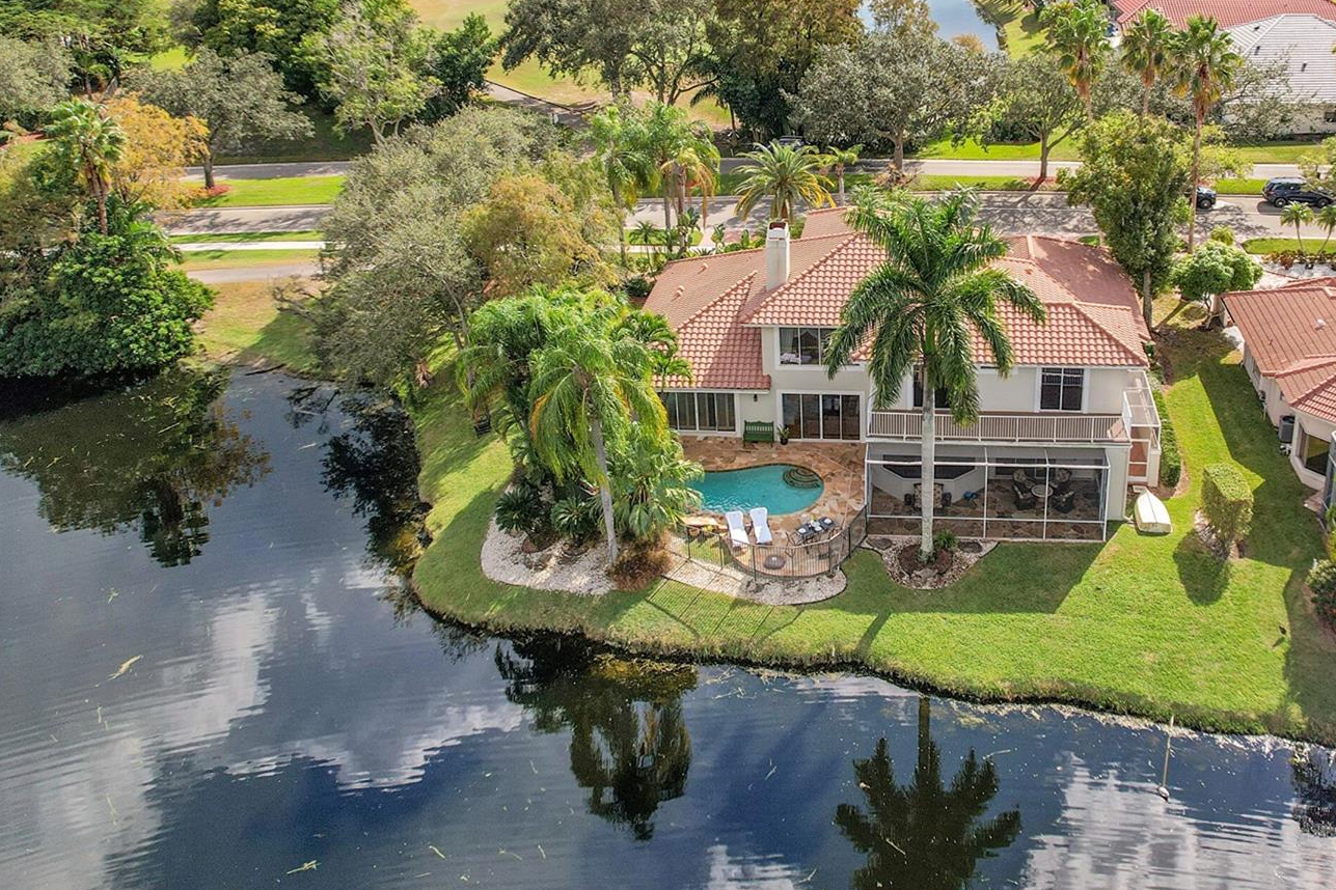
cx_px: 845
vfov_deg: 37.5
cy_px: 301
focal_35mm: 35
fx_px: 1299
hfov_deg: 53.8
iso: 100
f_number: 2.8
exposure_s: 1/400
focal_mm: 8.38
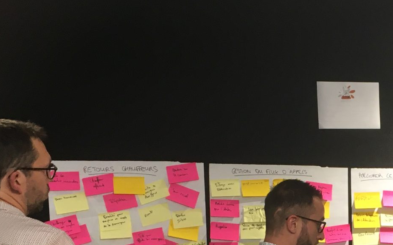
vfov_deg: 14.8
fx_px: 911
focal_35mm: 85
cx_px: 369
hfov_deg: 23.6
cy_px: 297
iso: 32
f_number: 2.2
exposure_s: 1/33
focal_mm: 4.15
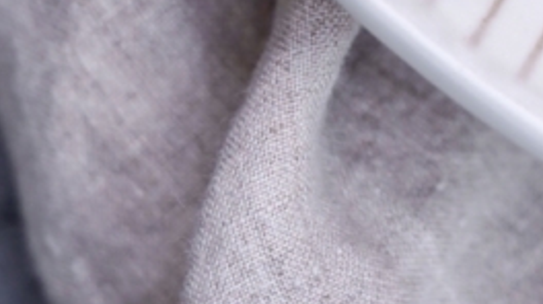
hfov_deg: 5.2
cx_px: 490
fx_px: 5927
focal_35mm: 412
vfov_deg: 2.9
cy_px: -614
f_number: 3.5
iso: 640
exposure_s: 1/100
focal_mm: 90
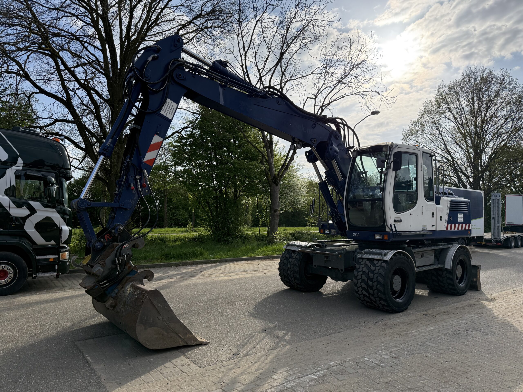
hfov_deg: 71.6
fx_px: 363
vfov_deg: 56.8
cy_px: 196
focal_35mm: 24
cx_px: 262
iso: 125
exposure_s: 1/7353
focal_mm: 6.76
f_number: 1.78
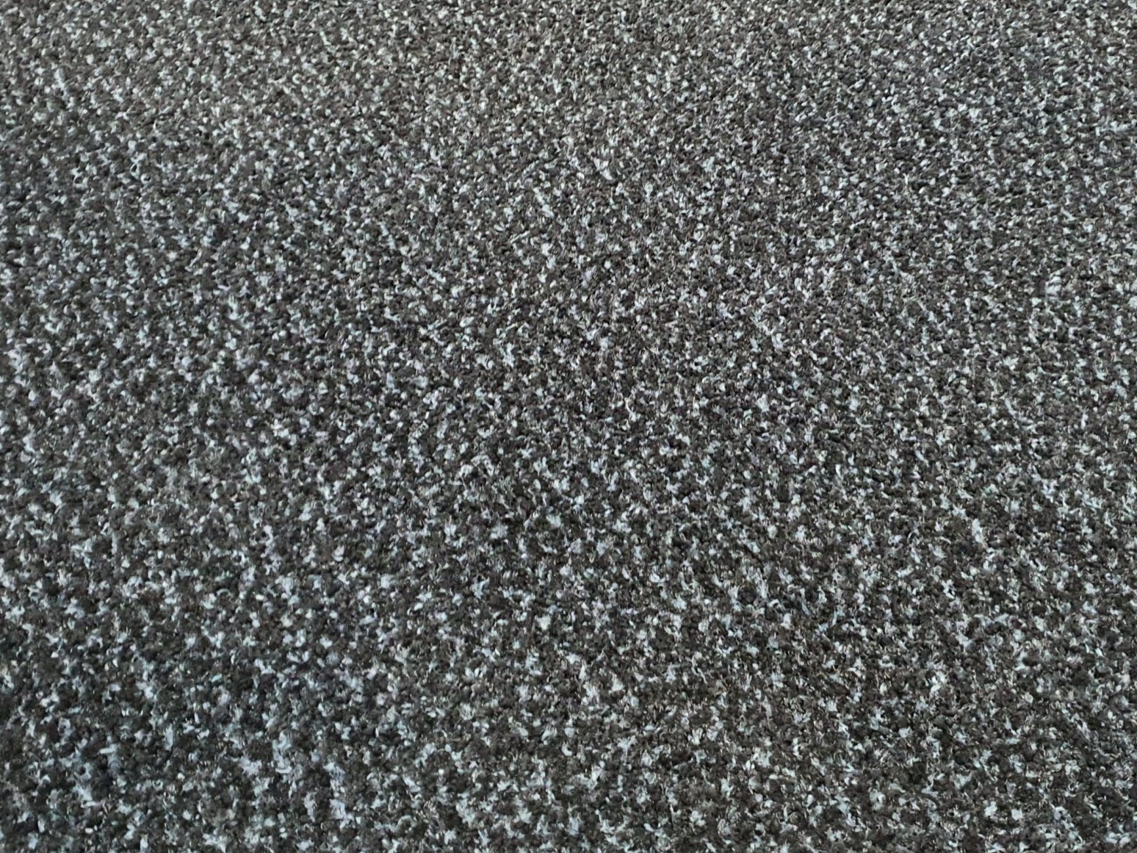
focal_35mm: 42
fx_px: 1380
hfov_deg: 44.6
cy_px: 359
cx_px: 657
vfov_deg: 34.3
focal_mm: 4.3
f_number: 1.5
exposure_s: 1/33
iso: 500
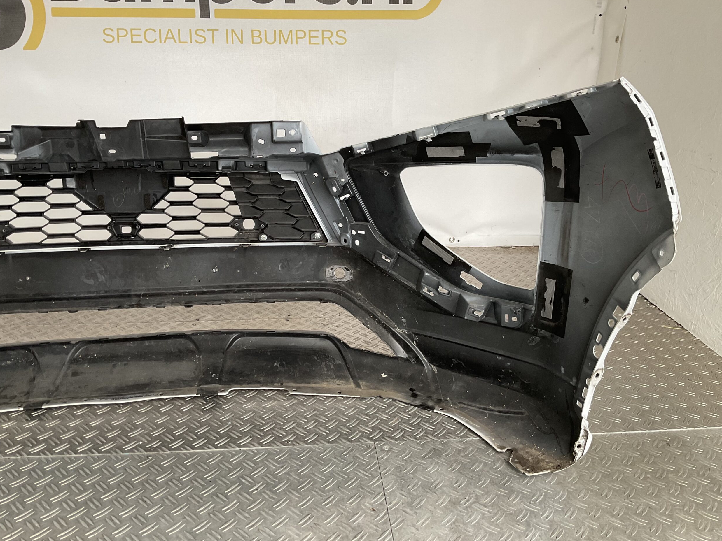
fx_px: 626
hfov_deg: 60.0
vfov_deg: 46.8
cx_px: 351
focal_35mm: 30
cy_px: 276
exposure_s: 1/50
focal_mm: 3
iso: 50
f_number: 1.8
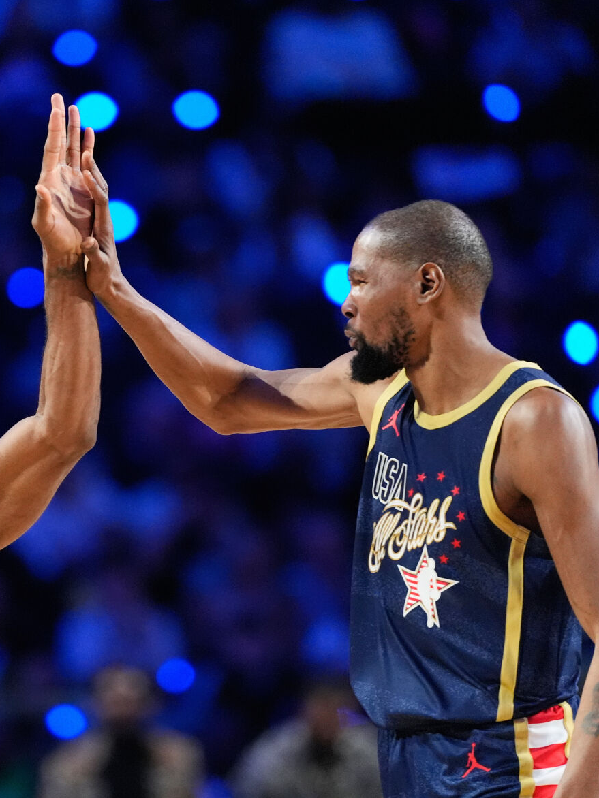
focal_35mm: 434
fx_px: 10013
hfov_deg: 3.4
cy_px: 399
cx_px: 127
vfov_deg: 4.6
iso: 6400
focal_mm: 300
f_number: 2.8
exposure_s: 1/1600
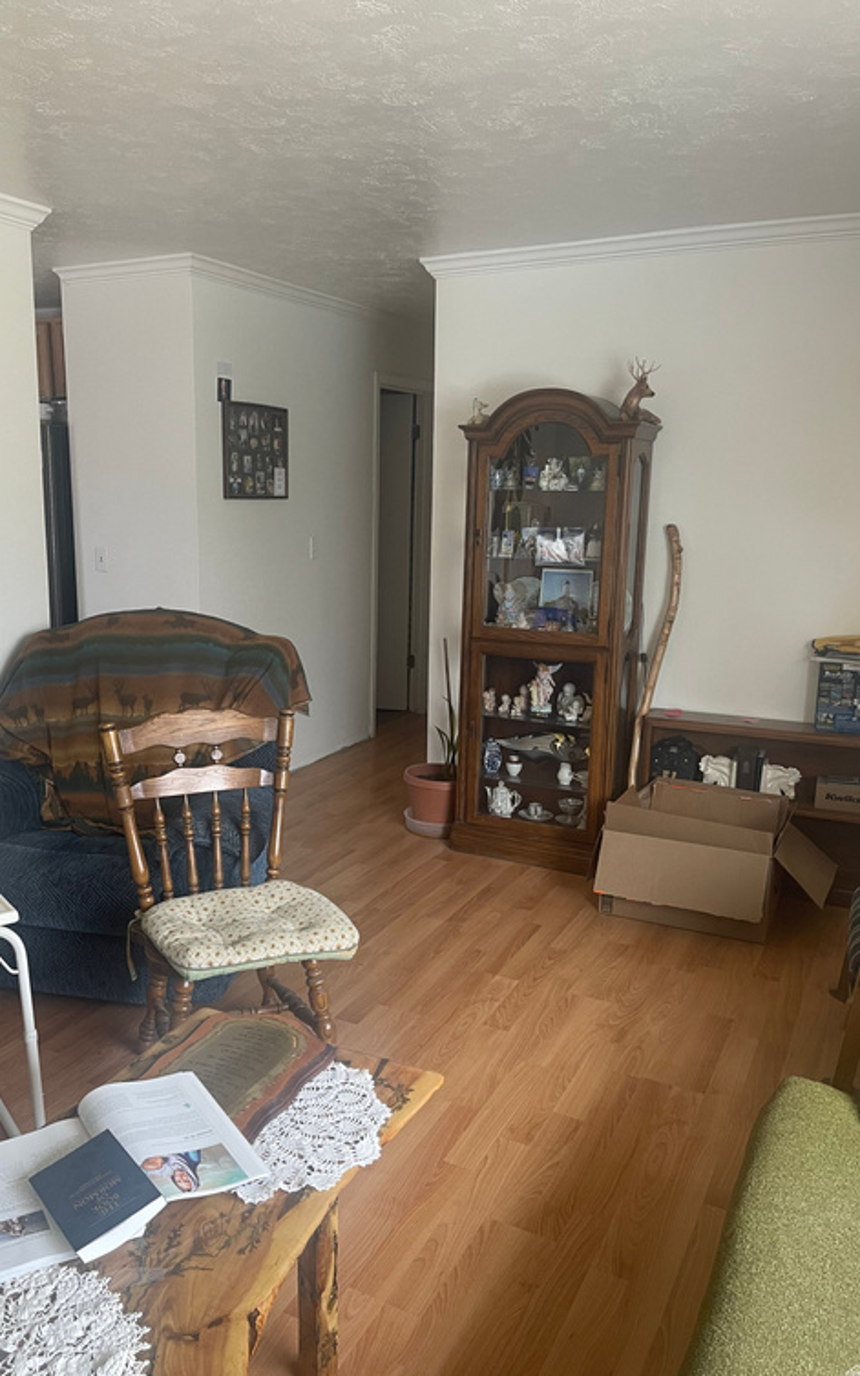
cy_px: 692
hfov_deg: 45.8
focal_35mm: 27
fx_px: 1013
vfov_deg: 68.4
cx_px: 349
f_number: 1.6
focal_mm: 5.1
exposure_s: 1/88
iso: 125
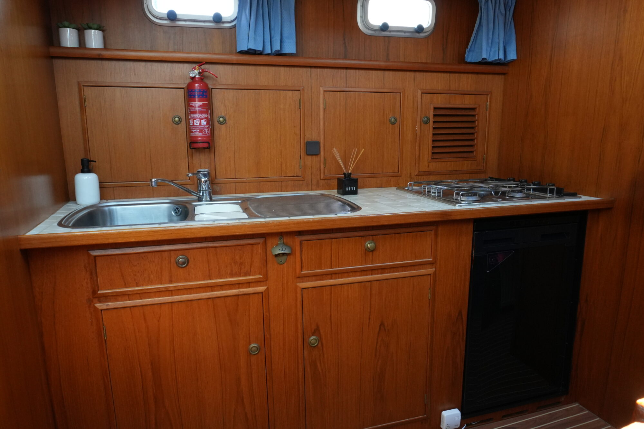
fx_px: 429
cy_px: 214
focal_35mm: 24
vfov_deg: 53.1
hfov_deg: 73.7
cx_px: 322
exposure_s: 1/60
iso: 2000
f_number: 11
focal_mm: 16
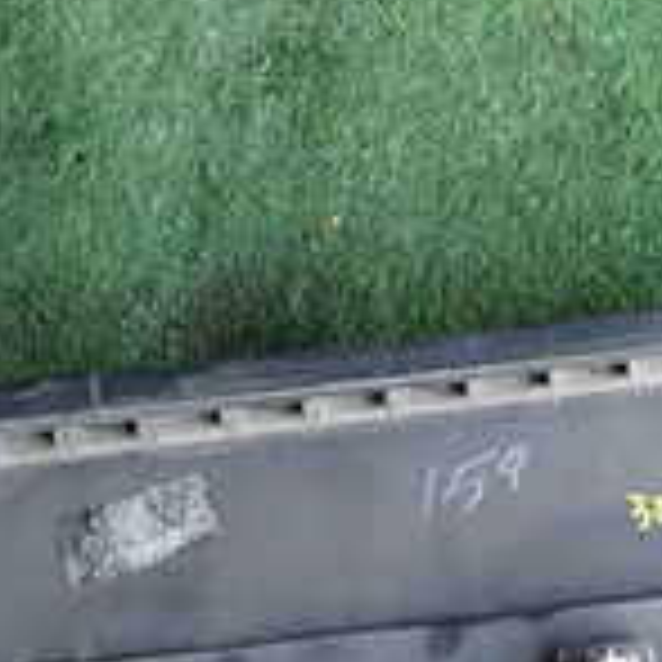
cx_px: 896
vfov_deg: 19.1
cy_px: 509
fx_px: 1947
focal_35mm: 90
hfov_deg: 17.9
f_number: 2
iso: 100
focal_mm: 4.5
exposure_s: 1/80
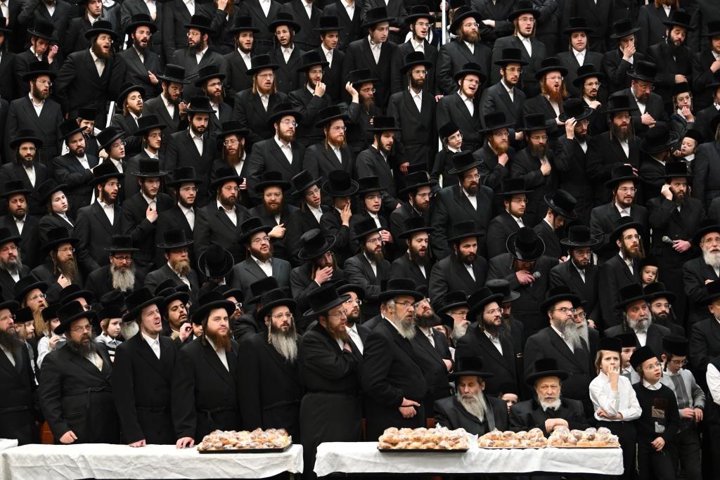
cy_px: 240
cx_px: 360
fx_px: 1400
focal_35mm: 70
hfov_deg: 28.8
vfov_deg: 19.5
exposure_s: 1/125
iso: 800
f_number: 2.8
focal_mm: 70
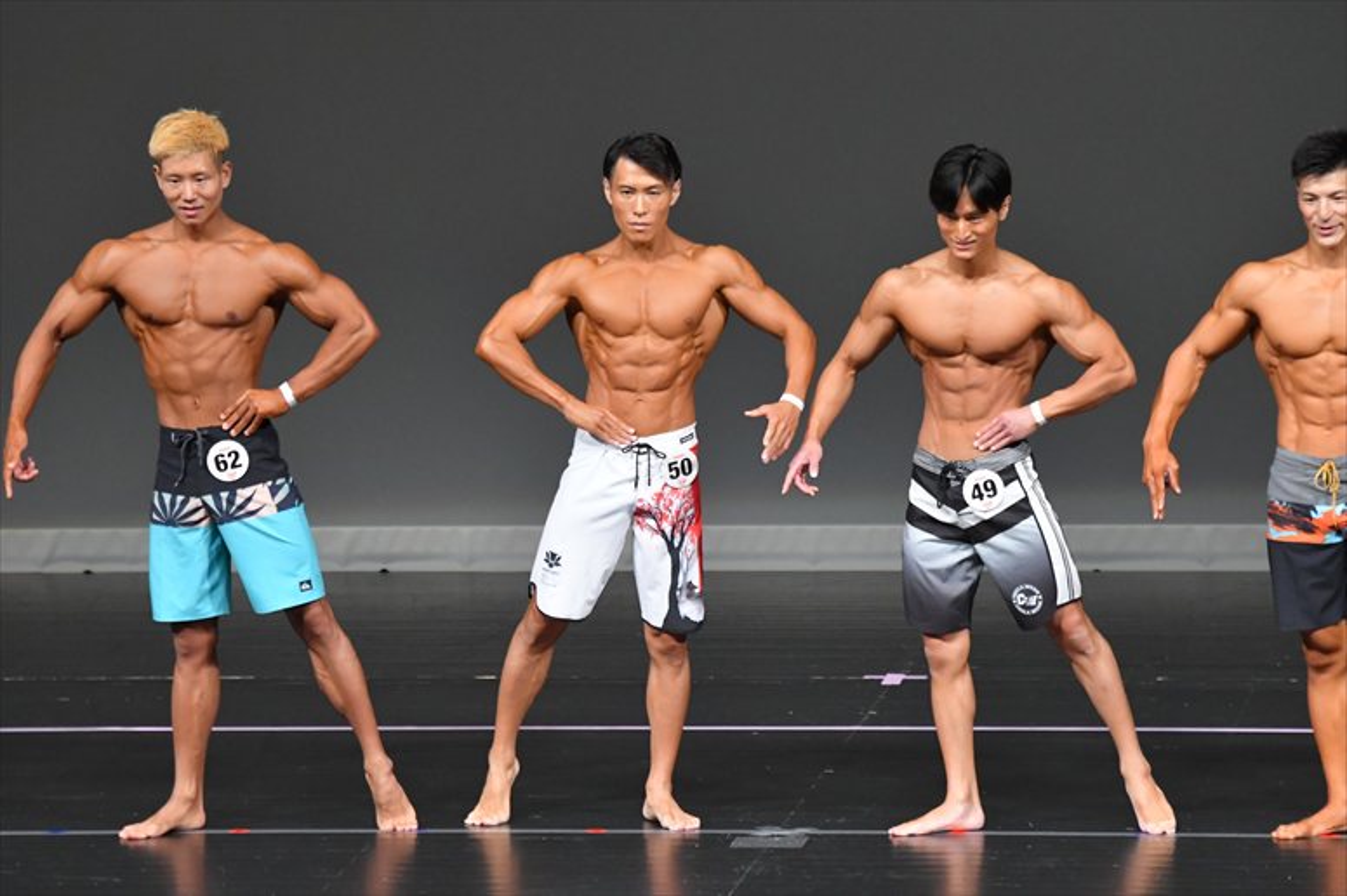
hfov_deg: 6.9
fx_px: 11220
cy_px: 448
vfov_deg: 4.6
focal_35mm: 300
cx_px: 674
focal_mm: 200
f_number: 5.6
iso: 4000
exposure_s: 1/400
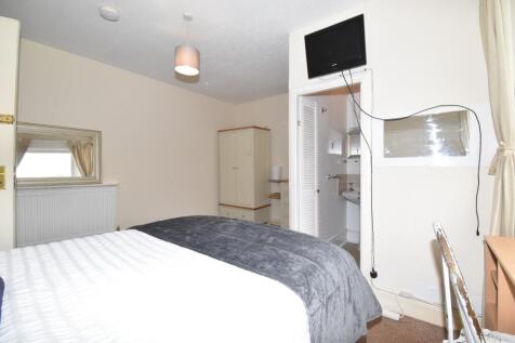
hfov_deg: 100.4
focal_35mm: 15
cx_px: 258
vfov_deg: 77.3
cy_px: 172
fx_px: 214
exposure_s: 1/60
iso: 1000
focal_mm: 10
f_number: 13
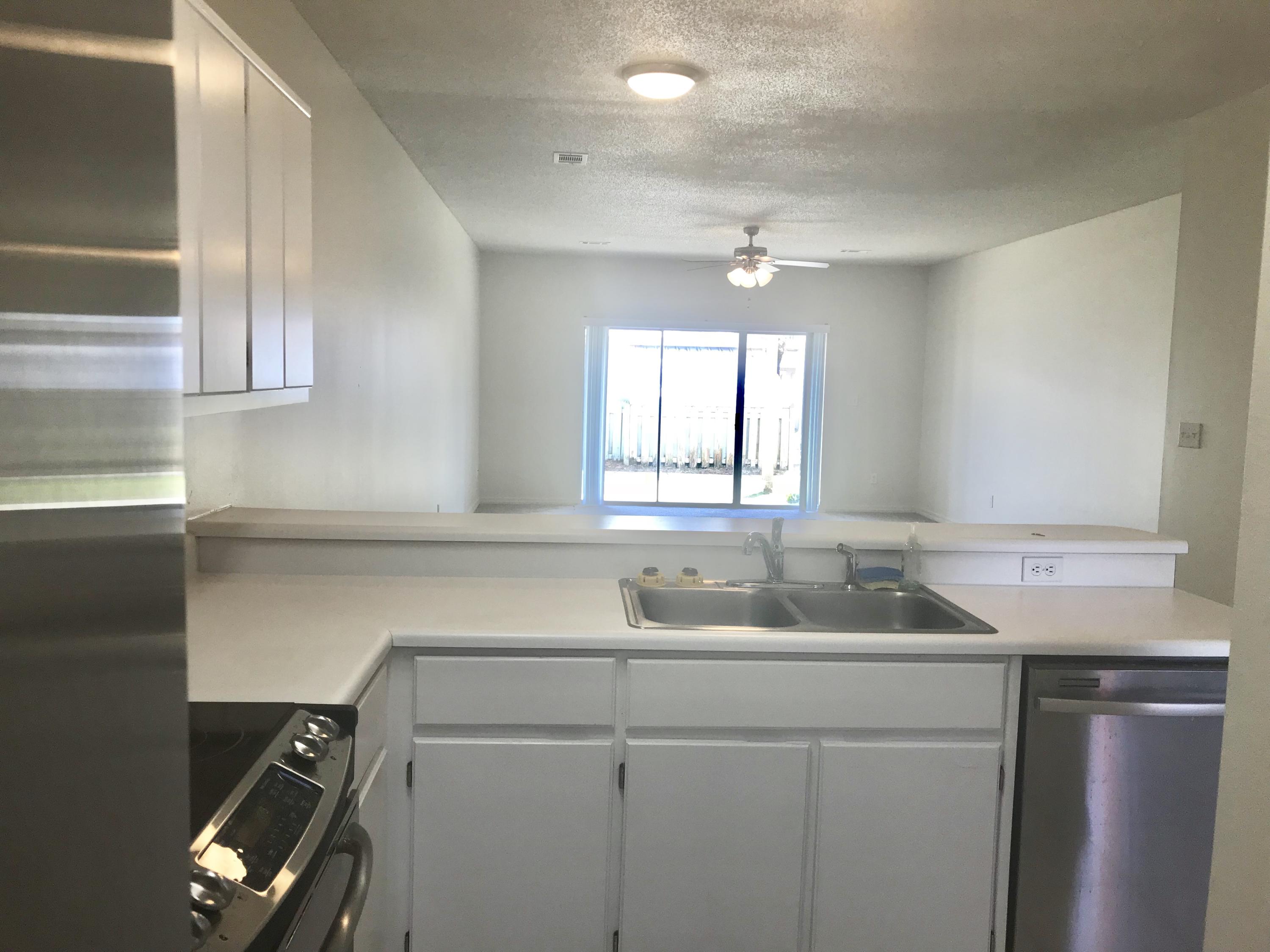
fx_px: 1027
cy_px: 476
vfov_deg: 49.7
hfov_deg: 63.4
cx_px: 635
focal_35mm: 28
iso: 32
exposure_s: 1/120
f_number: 1.8
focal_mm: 3.99
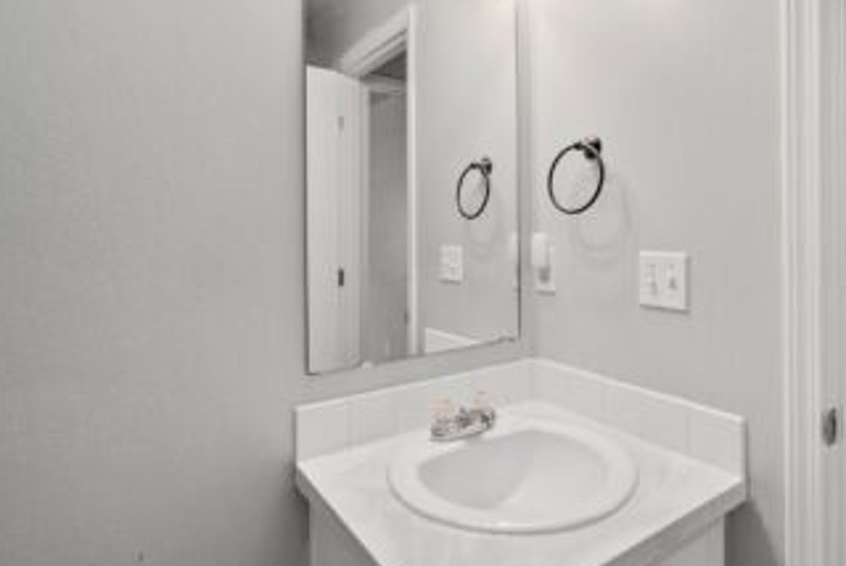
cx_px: 492
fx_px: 470
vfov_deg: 61.9
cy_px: 258
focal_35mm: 20
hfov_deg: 83.3
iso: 200
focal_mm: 16
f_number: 7.1
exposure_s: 1/60
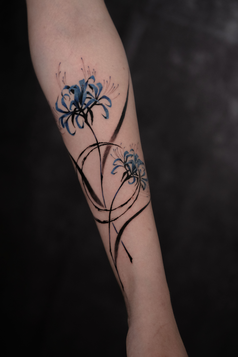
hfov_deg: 11.4
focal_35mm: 120
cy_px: 178
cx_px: 119
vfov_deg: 17.1
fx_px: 1190
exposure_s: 1/160
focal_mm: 80
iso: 1600
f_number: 4
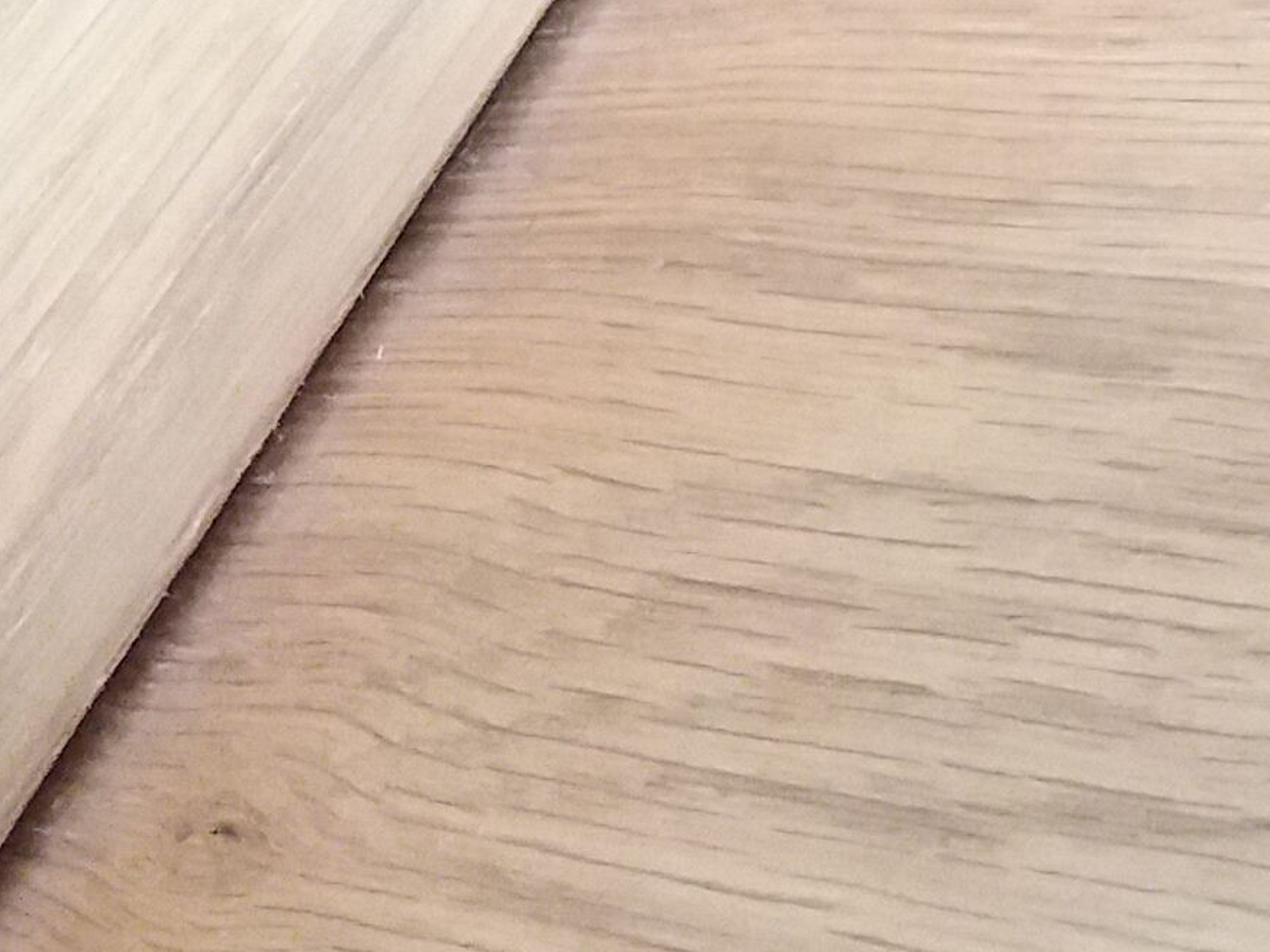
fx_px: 4843
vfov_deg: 10.8
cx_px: 1859
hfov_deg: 14.1
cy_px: -480
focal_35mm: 132
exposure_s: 1/17
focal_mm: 3.7
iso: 500
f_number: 1.9
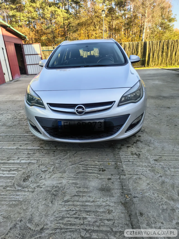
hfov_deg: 56.8
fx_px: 165
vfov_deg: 71.6
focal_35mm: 24
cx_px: 90
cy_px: 120
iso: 100
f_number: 1.8
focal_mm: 5.56
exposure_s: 1/277
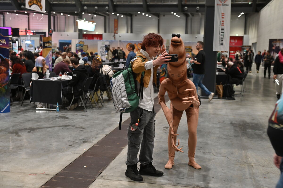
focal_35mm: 48
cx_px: 142
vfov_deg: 28.1
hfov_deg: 41.1
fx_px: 377
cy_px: 94
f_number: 3.5
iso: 1600
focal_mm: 48
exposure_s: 1/100
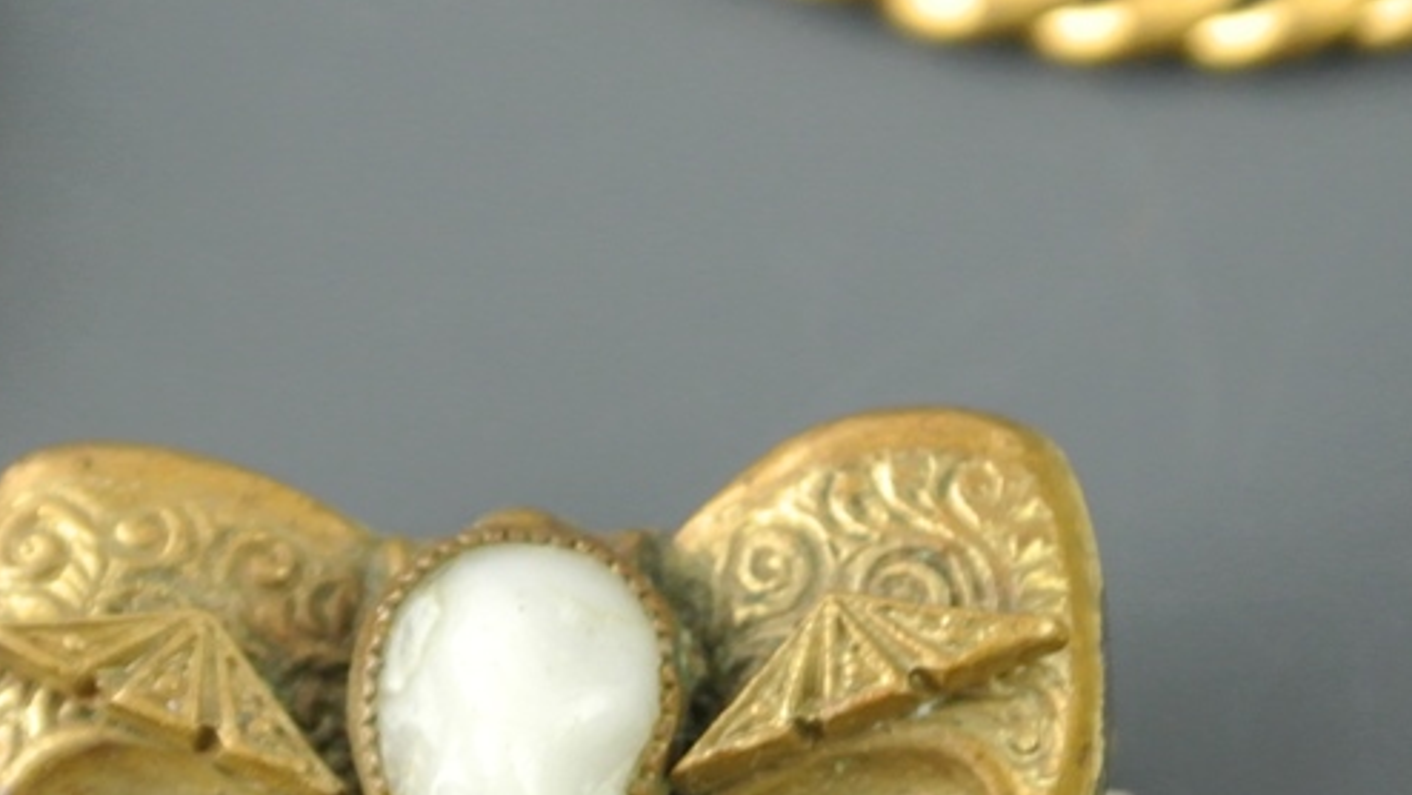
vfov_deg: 7.0
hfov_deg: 12.5
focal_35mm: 172
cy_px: 799
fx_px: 6440
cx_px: 655
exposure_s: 1/40
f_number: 5.6
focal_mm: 30
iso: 800
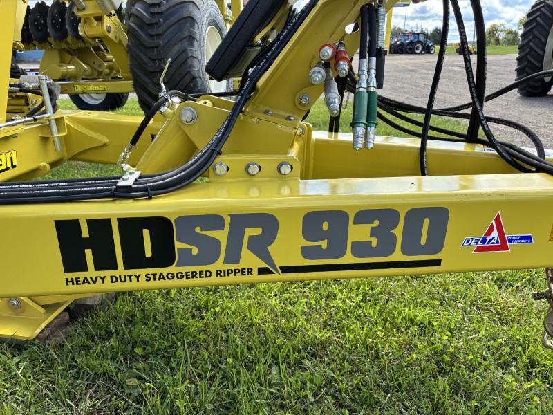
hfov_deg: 67.3
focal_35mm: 26
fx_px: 415
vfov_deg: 53.1
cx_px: 276
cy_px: 208
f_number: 1.6
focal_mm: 5.96
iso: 50
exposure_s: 1/608
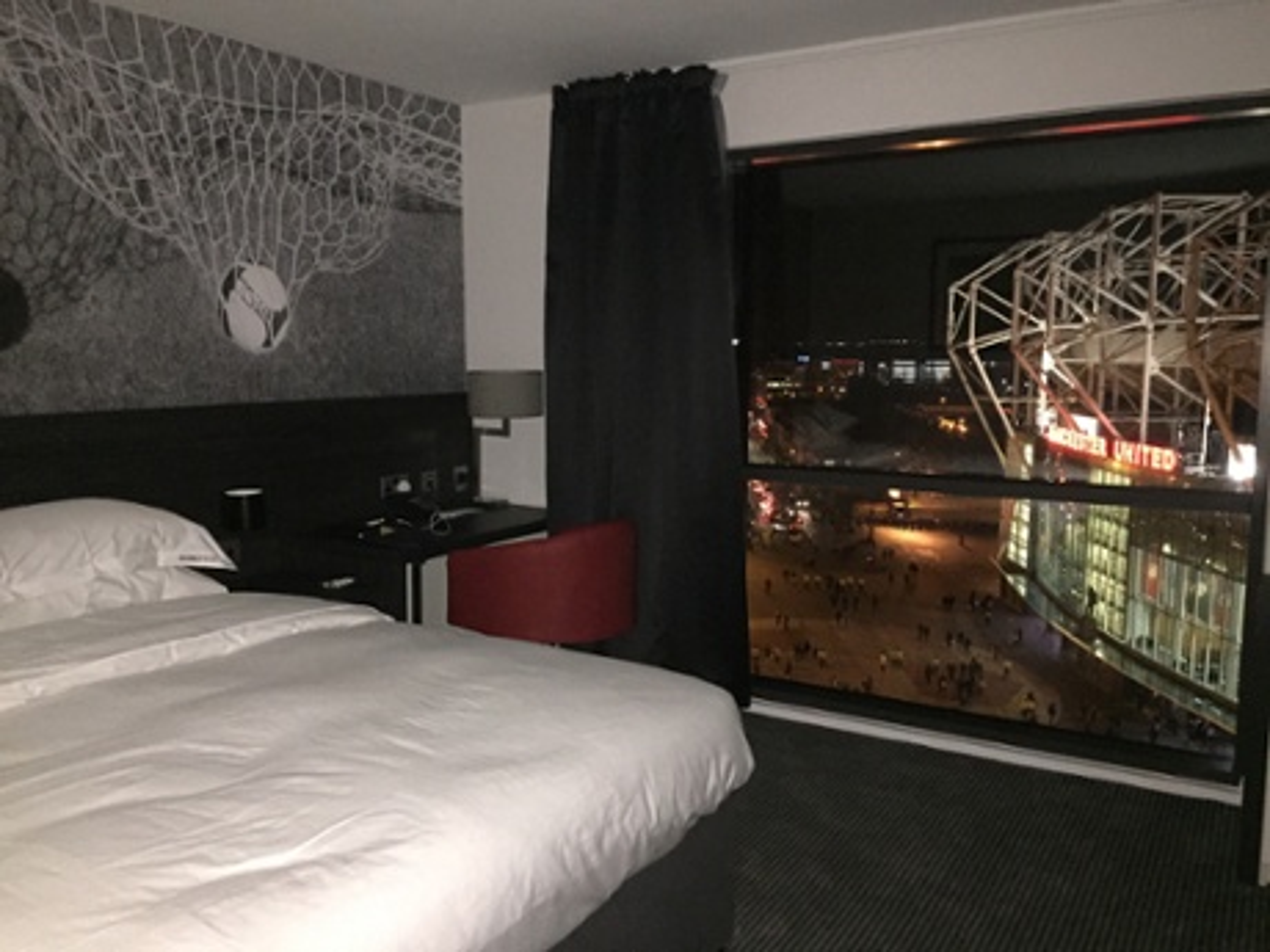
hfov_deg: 61.7
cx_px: 635
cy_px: 476
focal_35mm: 29
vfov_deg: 48.2
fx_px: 1064
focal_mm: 4.15
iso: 640
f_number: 2.2
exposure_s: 1/16
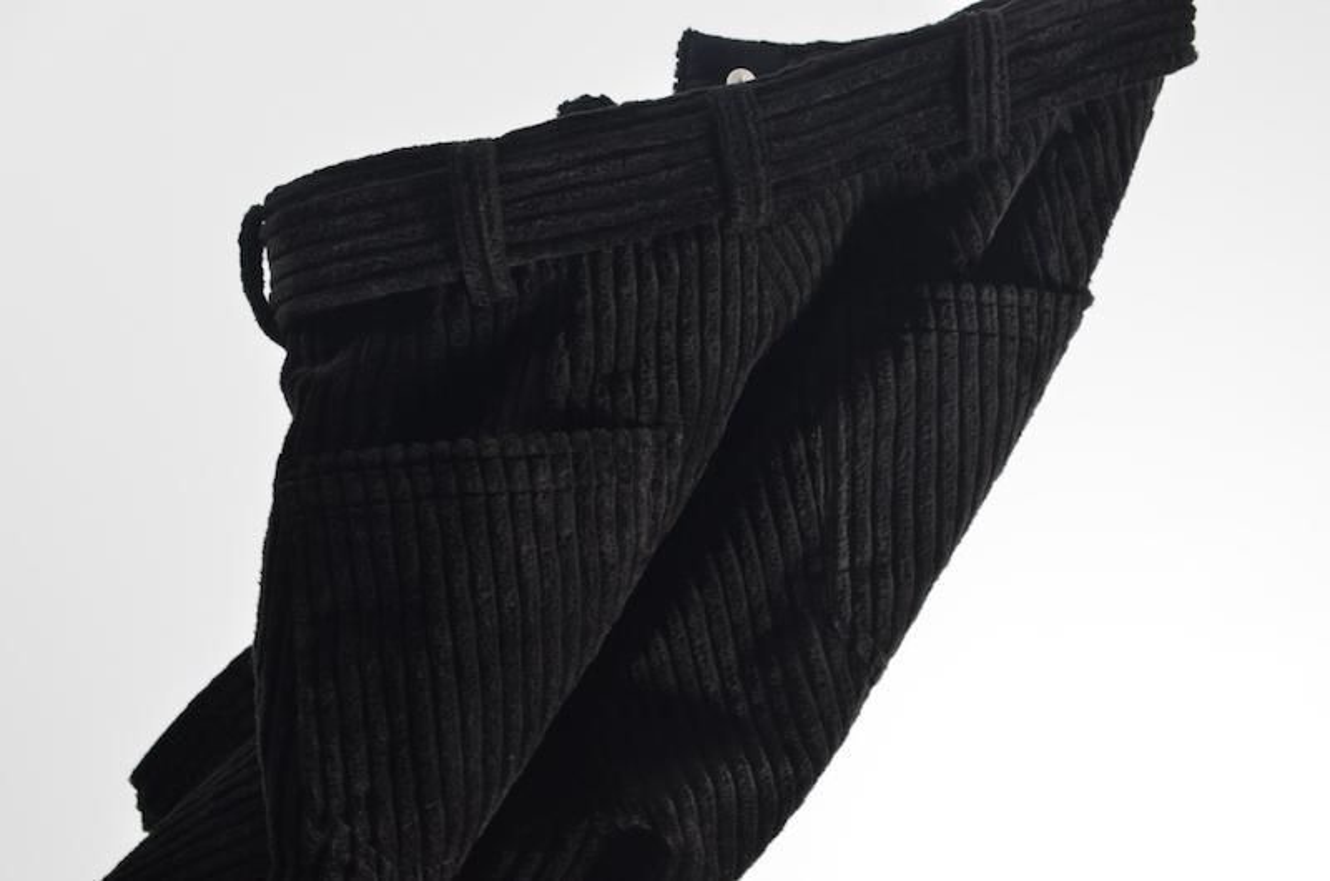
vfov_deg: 22.5
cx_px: 665
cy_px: 440
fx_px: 2212
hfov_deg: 33.5
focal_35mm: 60
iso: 800
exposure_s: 1/30
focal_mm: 40
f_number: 7.1
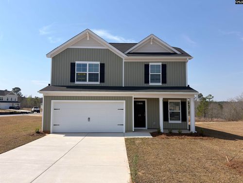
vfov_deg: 56.8
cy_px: 92
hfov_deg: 71.6
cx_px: 122
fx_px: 168
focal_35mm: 24
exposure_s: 1/5618
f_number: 1.78
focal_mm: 6.76
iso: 64
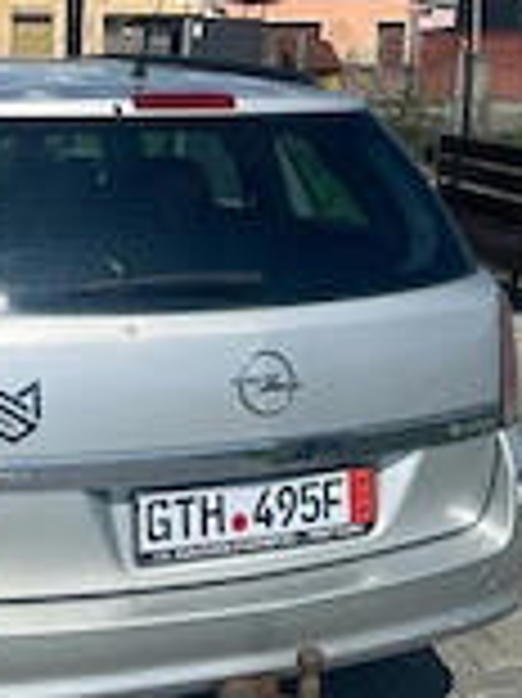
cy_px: 162
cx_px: 36
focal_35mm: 67
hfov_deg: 21.3
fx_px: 1349
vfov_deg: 28.5
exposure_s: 1/6211
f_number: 1.5
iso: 50
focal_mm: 5.7
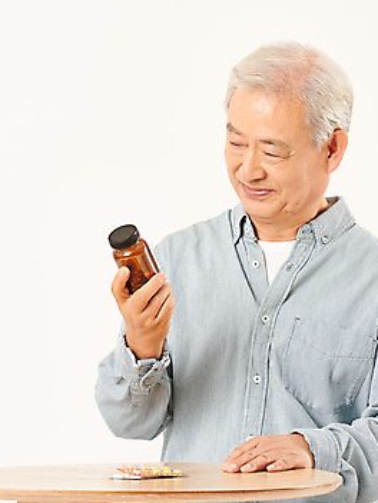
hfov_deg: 6.5
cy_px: 270
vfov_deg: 8.6
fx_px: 3334
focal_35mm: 229
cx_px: 187
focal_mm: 140
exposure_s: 1/125
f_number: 8
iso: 100
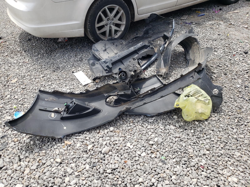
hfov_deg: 67.3
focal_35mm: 26
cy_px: 94
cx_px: 125
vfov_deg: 53.1
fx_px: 188
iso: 50
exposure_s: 1/1429
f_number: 1.5
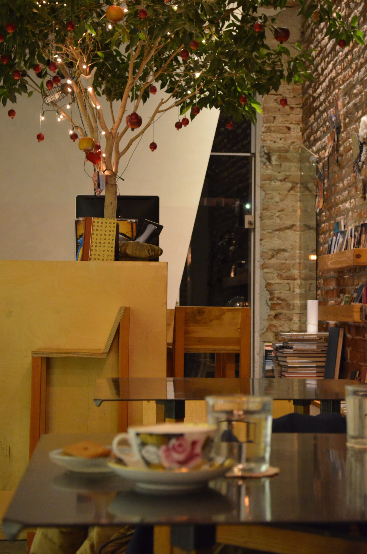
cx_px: 184
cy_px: 277
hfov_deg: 18.8
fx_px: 1106
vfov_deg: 28.1
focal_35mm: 72
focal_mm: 48
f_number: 5.3
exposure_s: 1/15
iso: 3200
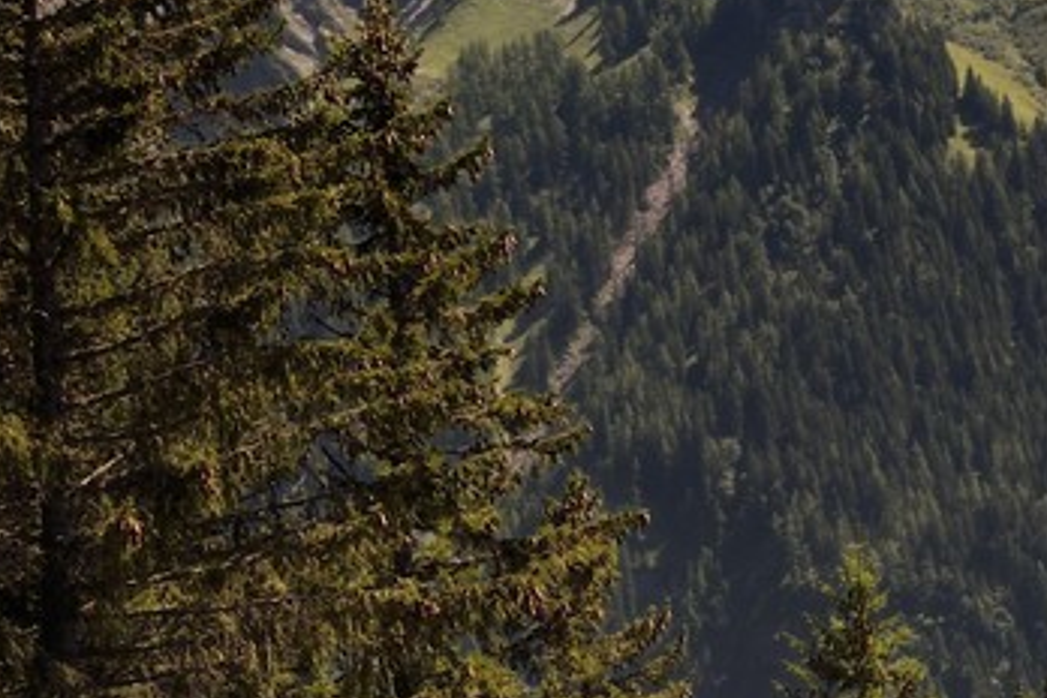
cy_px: 502
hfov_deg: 12.5
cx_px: 2311
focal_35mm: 138
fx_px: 4013
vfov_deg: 9.9
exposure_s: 1/250
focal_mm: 30
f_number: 13
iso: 200
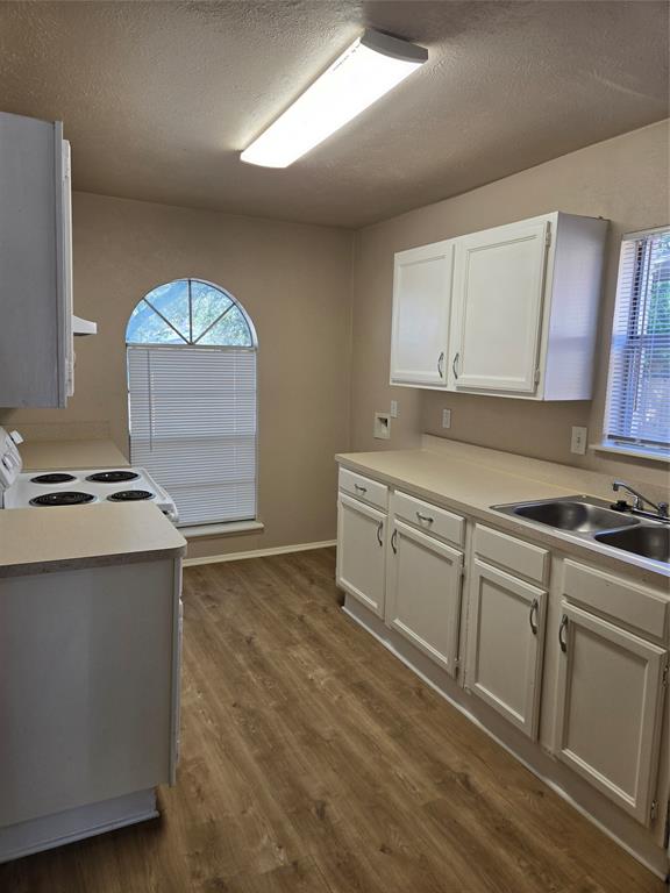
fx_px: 594
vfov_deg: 73.9
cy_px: 446
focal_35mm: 23
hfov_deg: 58.9
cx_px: 335
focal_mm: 5.4
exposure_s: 1/120
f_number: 1.8
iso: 40
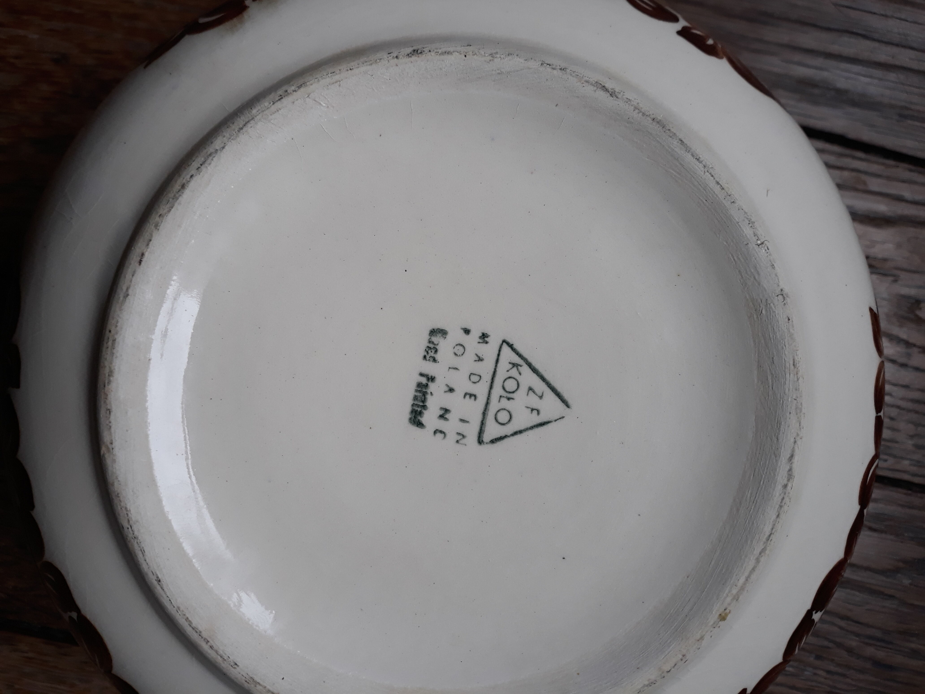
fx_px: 721
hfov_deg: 65.3
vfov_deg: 51.4
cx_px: 462
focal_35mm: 27
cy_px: 347
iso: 64
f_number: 1.7
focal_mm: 3.71
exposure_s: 1/120
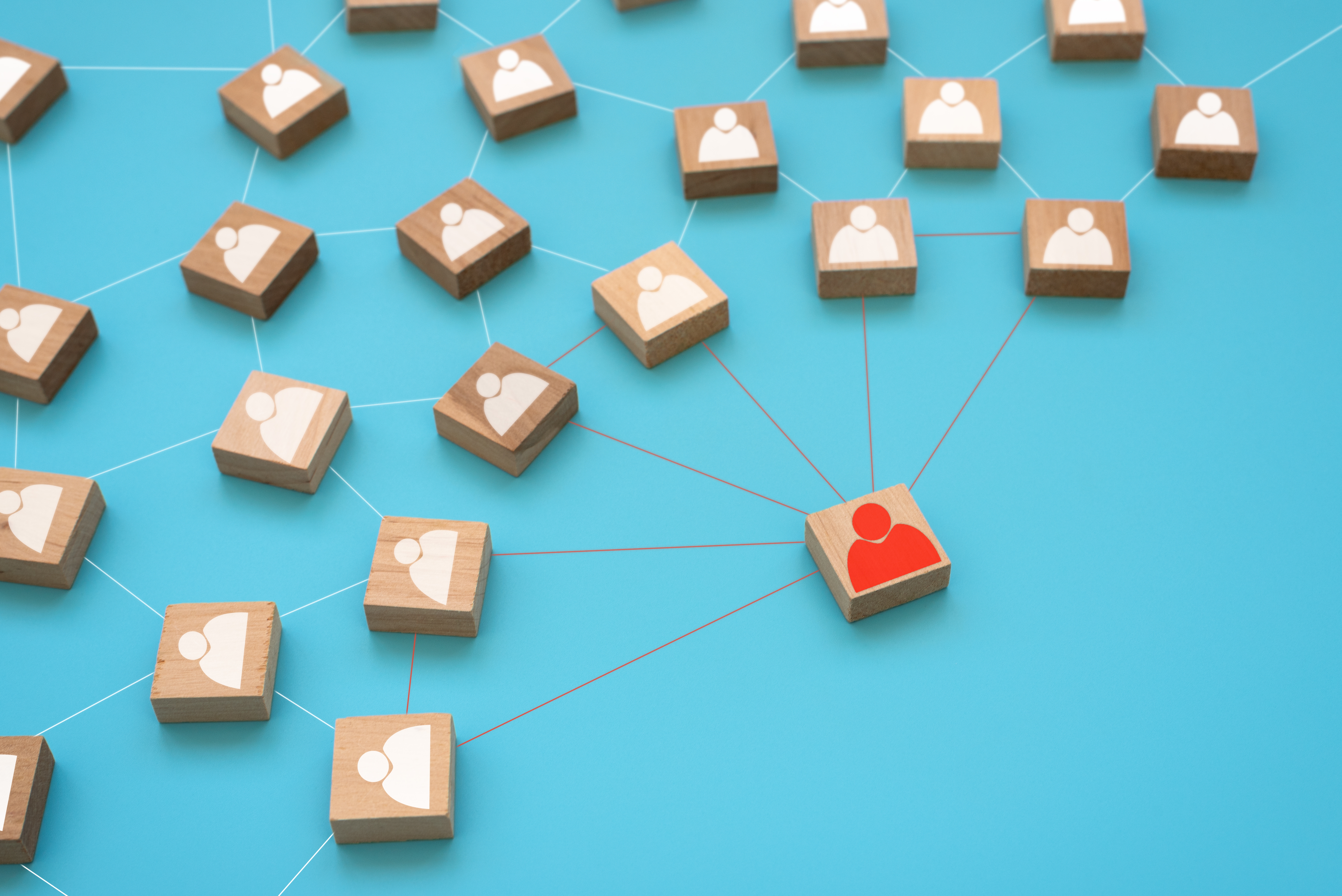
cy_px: 448
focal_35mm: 50
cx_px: 671
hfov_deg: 39.6
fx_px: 1865
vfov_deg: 27.0
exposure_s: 1/50
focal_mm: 50
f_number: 8
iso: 200
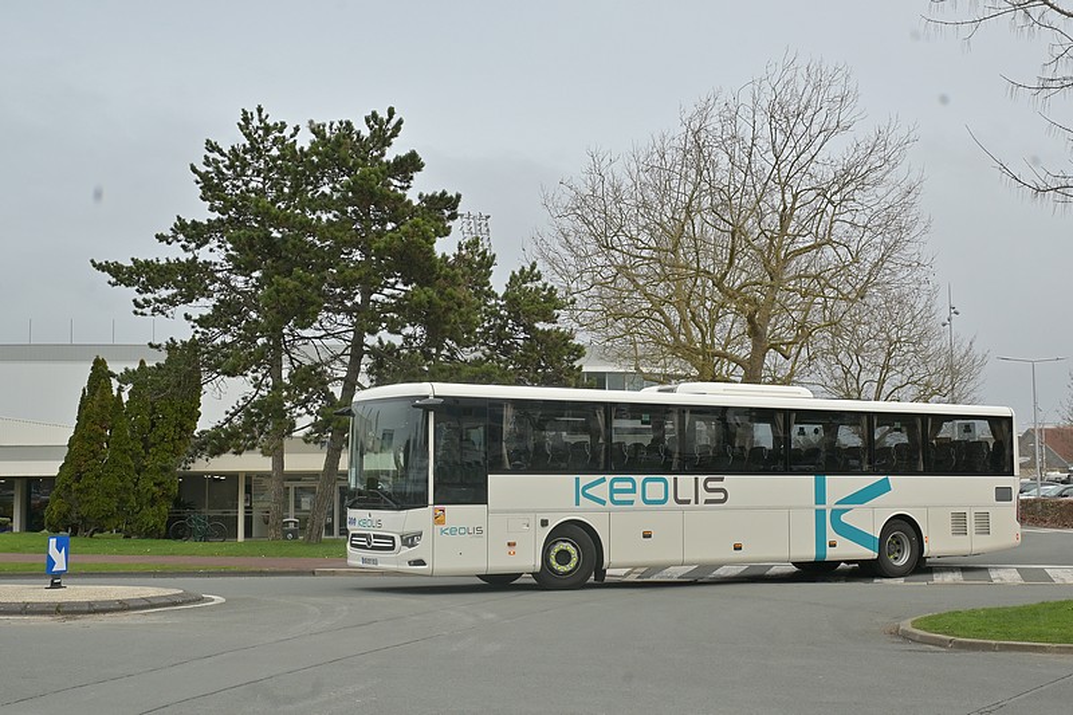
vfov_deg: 29.4
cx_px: 536
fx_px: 1363
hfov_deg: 43.0
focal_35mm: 46
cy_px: 358
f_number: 10
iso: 320
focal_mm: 30.5
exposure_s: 1/400
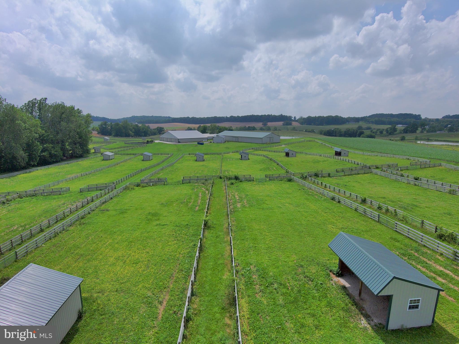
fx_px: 278
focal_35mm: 21
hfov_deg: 79.0
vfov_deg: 63.4
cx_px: 230
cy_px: 172
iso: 102
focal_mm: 3.7
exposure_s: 1/2549
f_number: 2.8
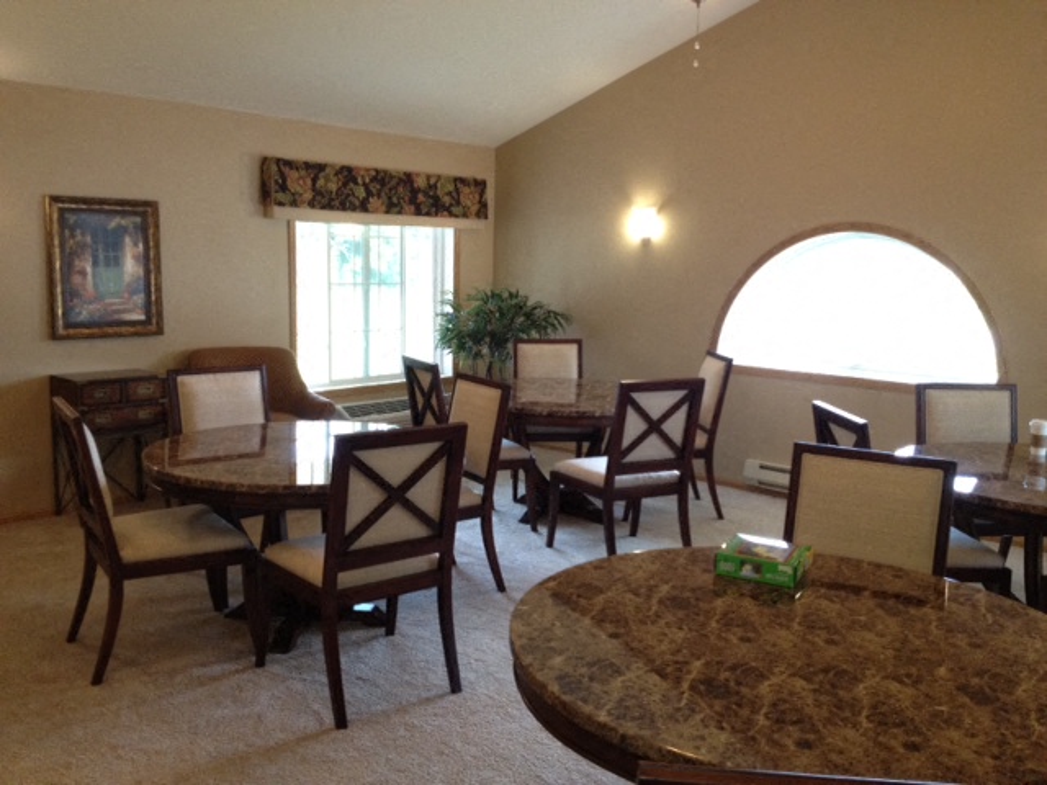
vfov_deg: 40.7
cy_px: 392
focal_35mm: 35
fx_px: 1059
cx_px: 524
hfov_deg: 52.6
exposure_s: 1/20
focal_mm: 4.28
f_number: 2.4
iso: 160
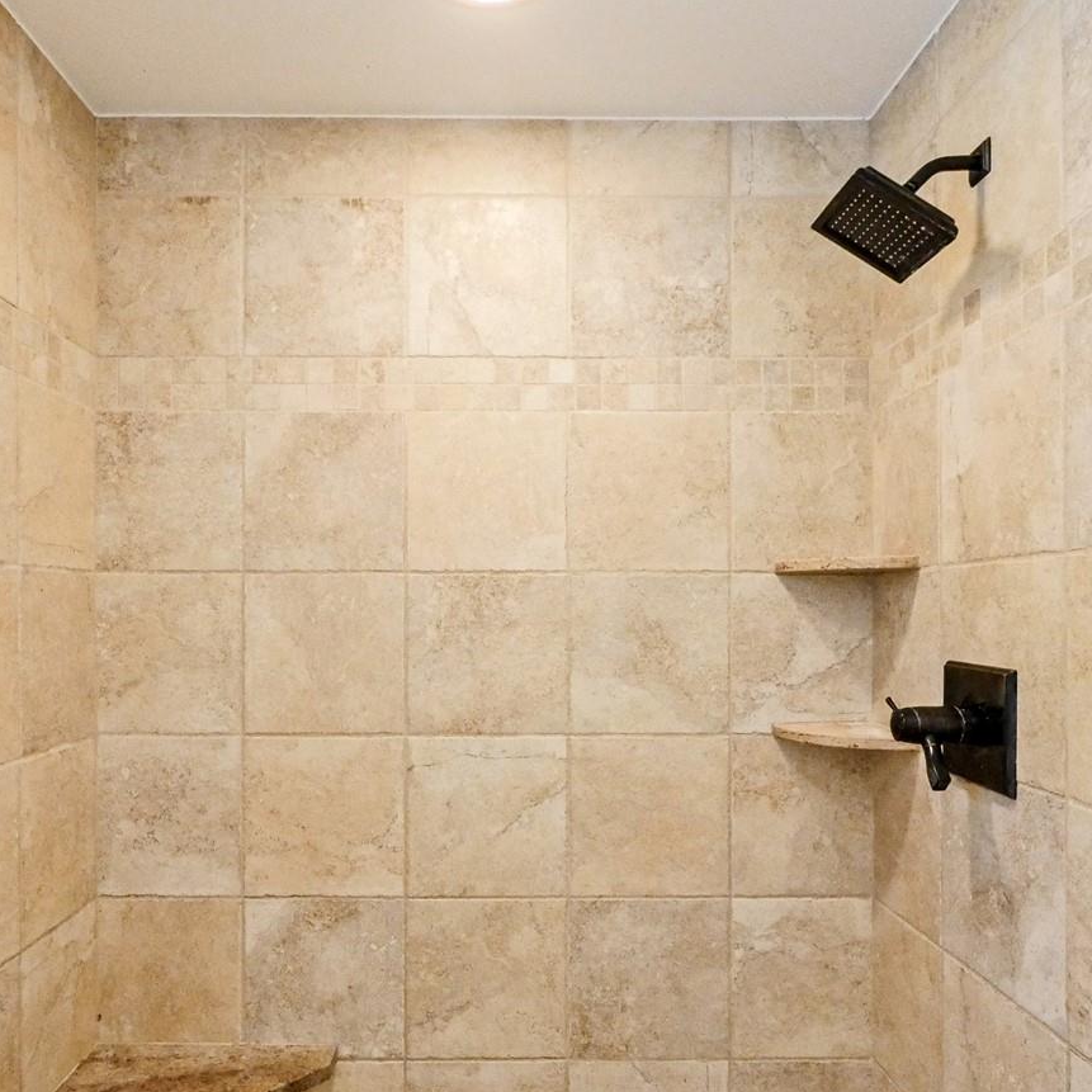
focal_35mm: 23
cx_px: 524
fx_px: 821
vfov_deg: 66.8
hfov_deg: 67.2
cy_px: 638
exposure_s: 1/50
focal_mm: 7
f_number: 4
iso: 3200
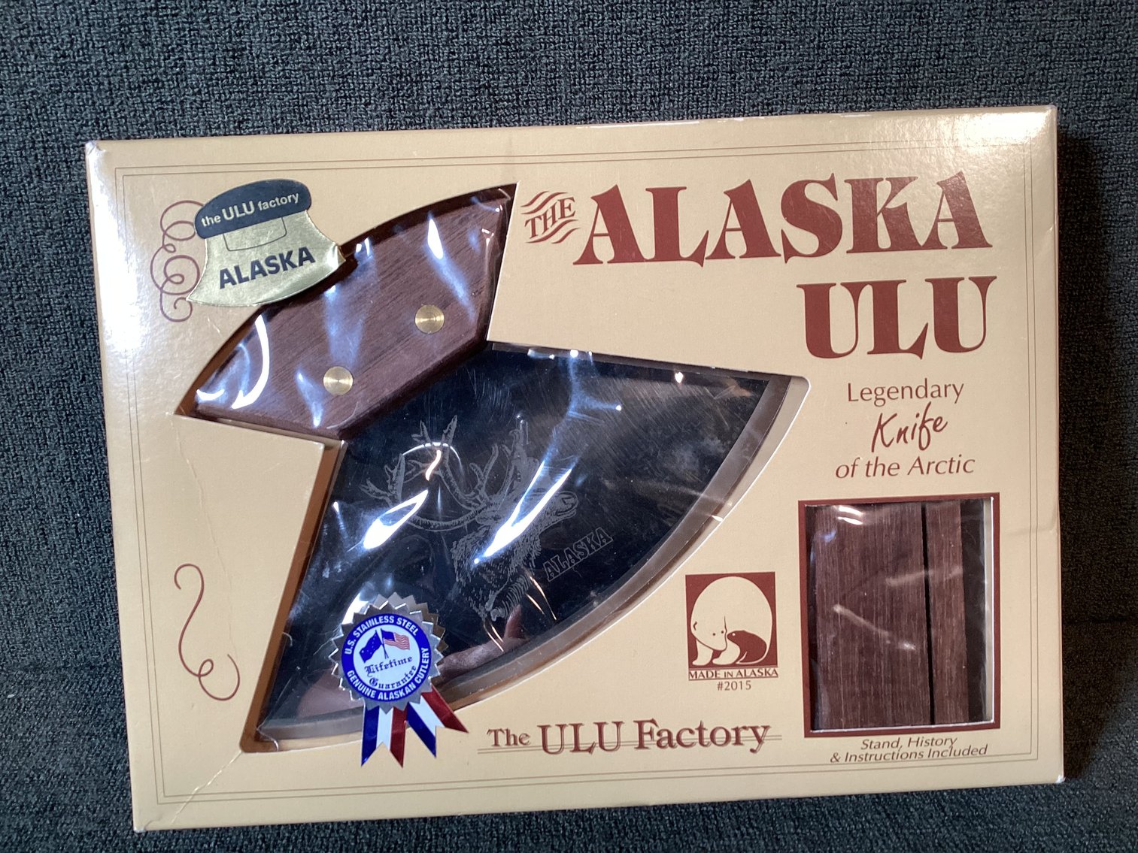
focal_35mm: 31
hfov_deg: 58.3
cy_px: 426
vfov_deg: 45.4
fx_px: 1019
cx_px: 569
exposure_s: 1/50
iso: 100
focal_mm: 3.3
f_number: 2.4
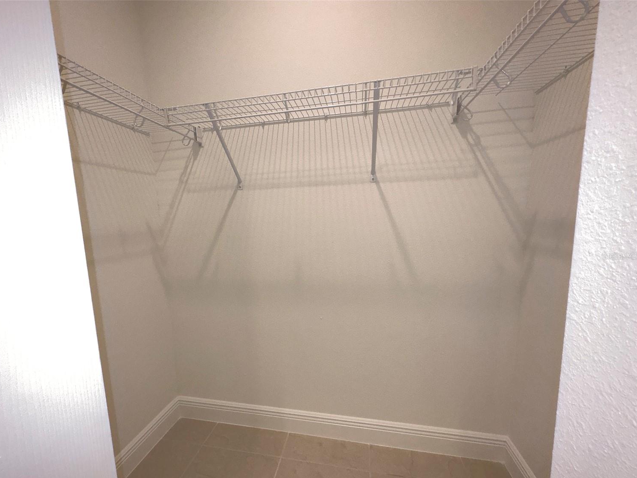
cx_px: 302
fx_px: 276
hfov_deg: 98.1
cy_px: 256
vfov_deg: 81.6
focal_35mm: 15
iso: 320
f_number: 2.2
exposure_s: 1/120
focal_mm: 2.22
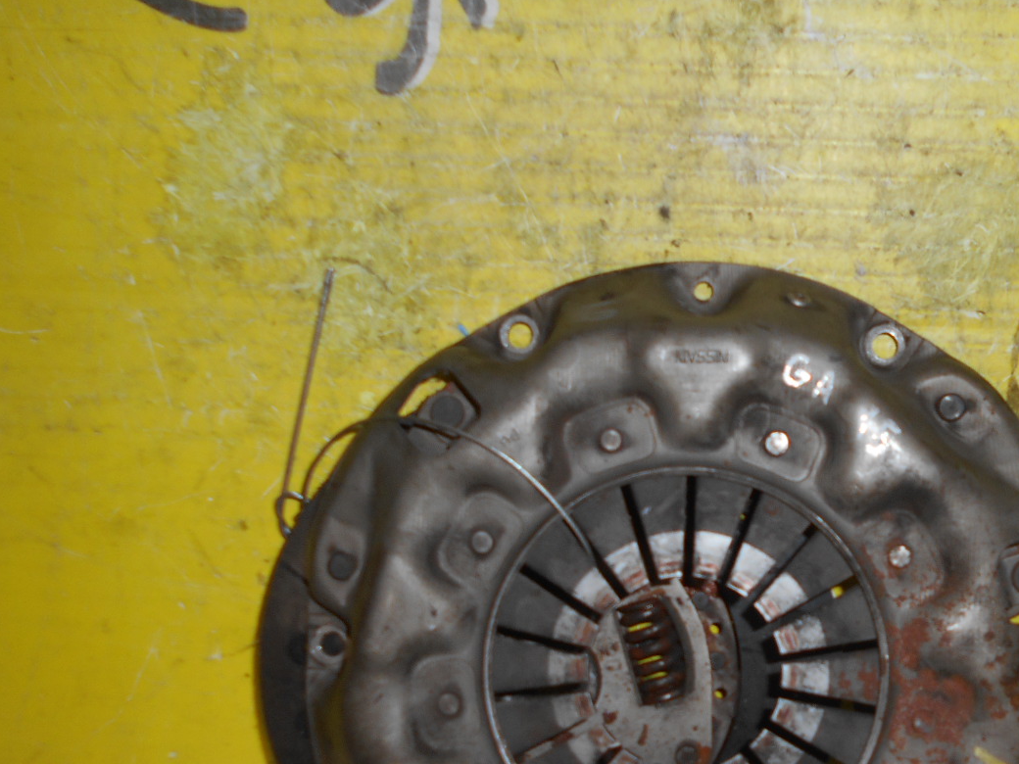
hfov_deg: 46.0
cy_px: 529
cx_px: 685
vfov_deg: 35.5
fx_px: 1177
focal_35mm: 40
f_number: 3.2
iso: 80
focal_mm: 4.6
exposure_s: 1/25
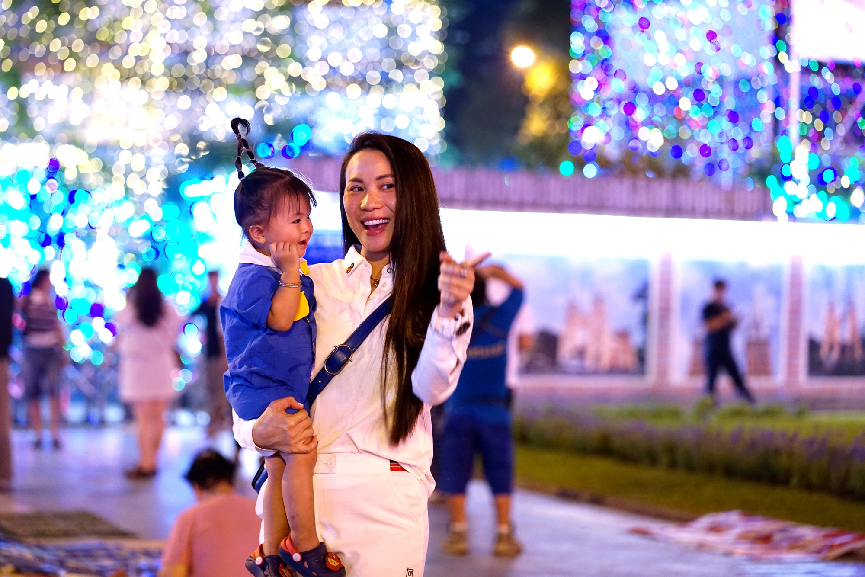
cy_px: 288
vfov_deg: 16.1
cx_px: 432
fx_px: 2043
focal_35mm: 85
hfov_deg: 23.9
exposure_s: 1/50
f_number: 2.5
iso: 1600
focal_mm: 85
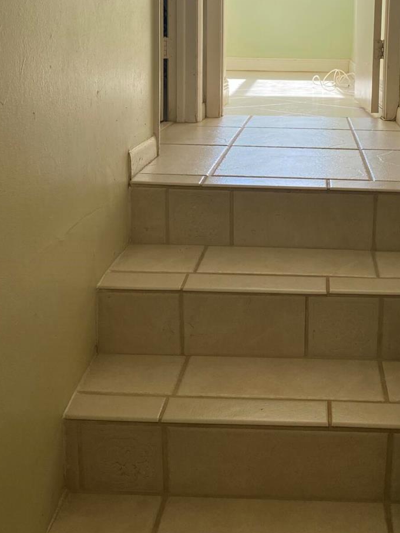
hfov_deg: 32.2
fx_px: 678
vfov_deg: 41.2
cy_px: 109
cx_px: 302
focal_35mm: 44
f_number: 1.8
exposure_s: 1/289
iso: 32
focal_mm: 4.25
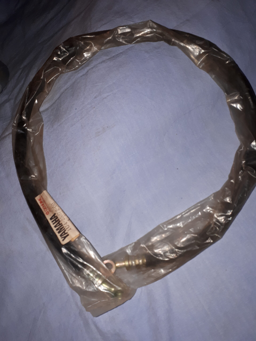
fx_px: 266
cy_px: 170
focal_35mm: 27
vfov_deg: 65.3
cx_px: 128
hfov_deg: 51.4
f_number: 1.9
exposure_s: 1/100
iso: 64
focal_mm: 3.6
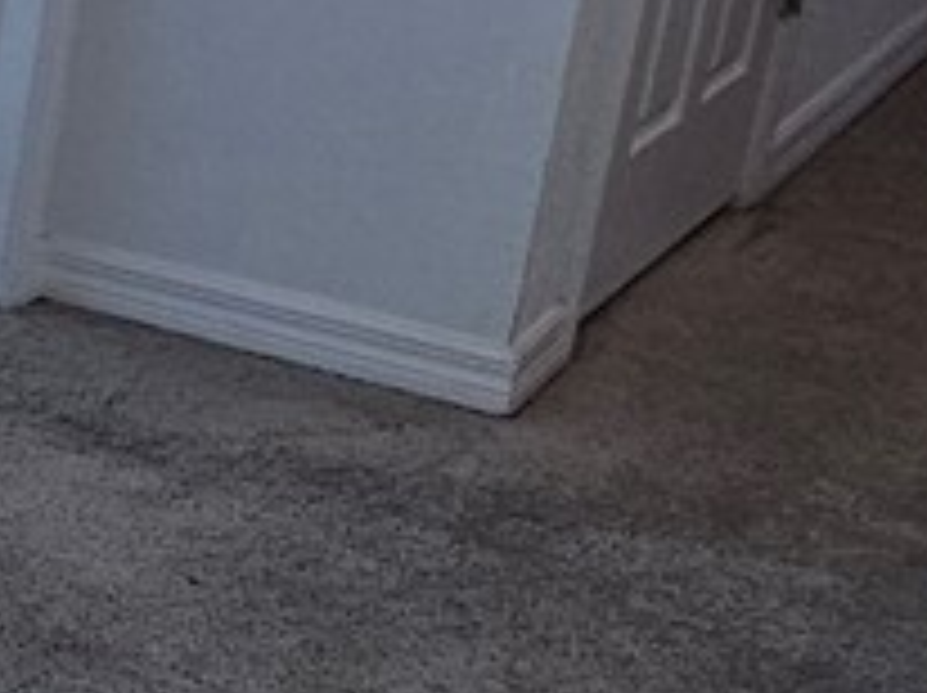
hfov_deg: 11.8
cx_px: -1742
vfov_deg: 14.3
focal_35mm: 101
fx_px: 2702
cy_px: -45
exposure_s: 1/120
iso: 64
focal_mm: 2.2
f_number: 2.2
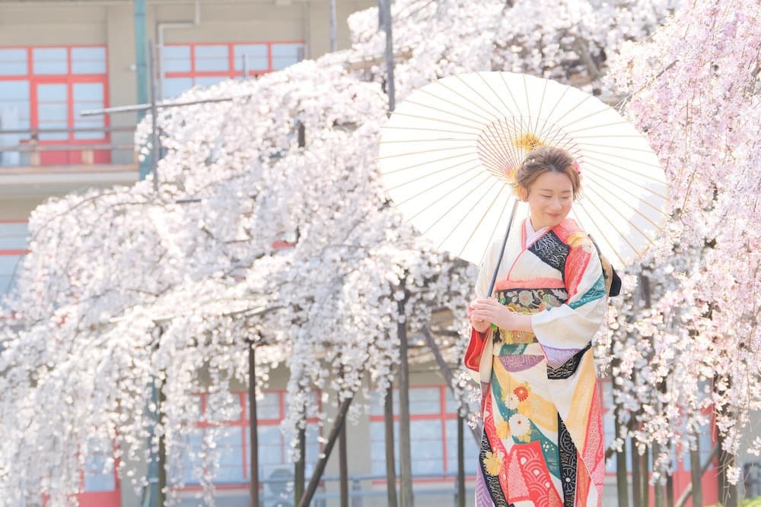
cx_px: 380
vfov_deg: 9.9
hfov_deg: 14.8
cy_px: 254
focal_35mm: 139
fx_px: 2939
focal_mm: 92.4
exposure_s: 1/250
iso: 800
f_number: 5.6
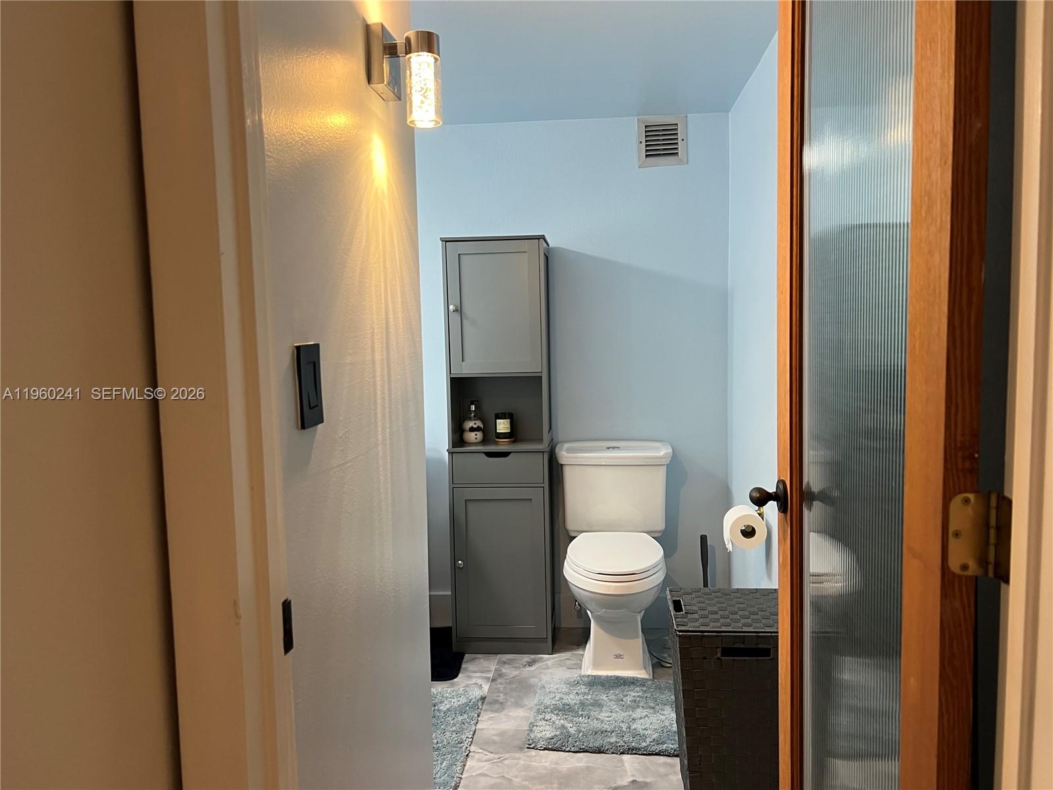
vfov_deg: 53.1
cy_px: 395
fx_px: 791
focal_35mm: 26
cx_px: 526
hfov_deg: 67.3
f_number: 1.5
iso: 100
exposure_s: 1/60
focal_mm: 5.7
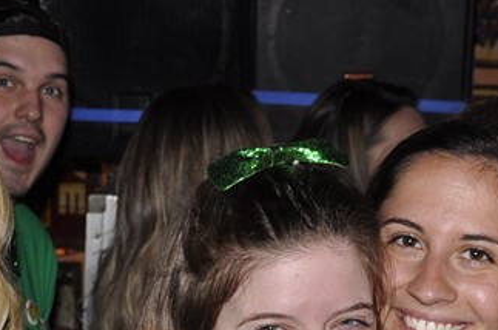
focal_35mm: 98
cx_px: 244
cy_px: 463
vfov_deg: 13.3
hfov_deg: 20.9
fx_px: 1347
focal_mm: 21
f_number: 3.8
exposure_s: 1/60
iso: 400
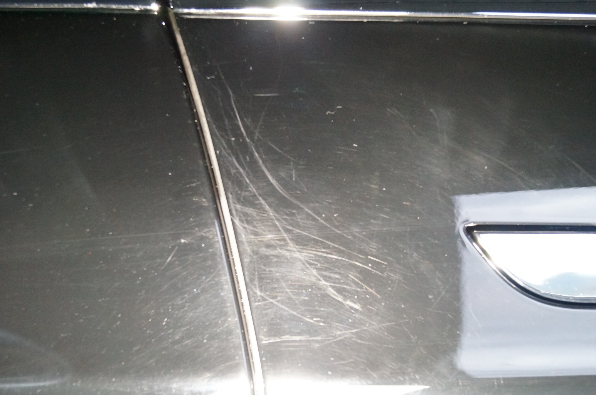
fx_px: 744
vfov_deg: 29.7
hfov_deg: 43.6
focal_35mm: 45
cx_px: 315
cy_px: 225
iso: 3200
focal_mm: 26
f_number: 4
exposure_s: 1/160
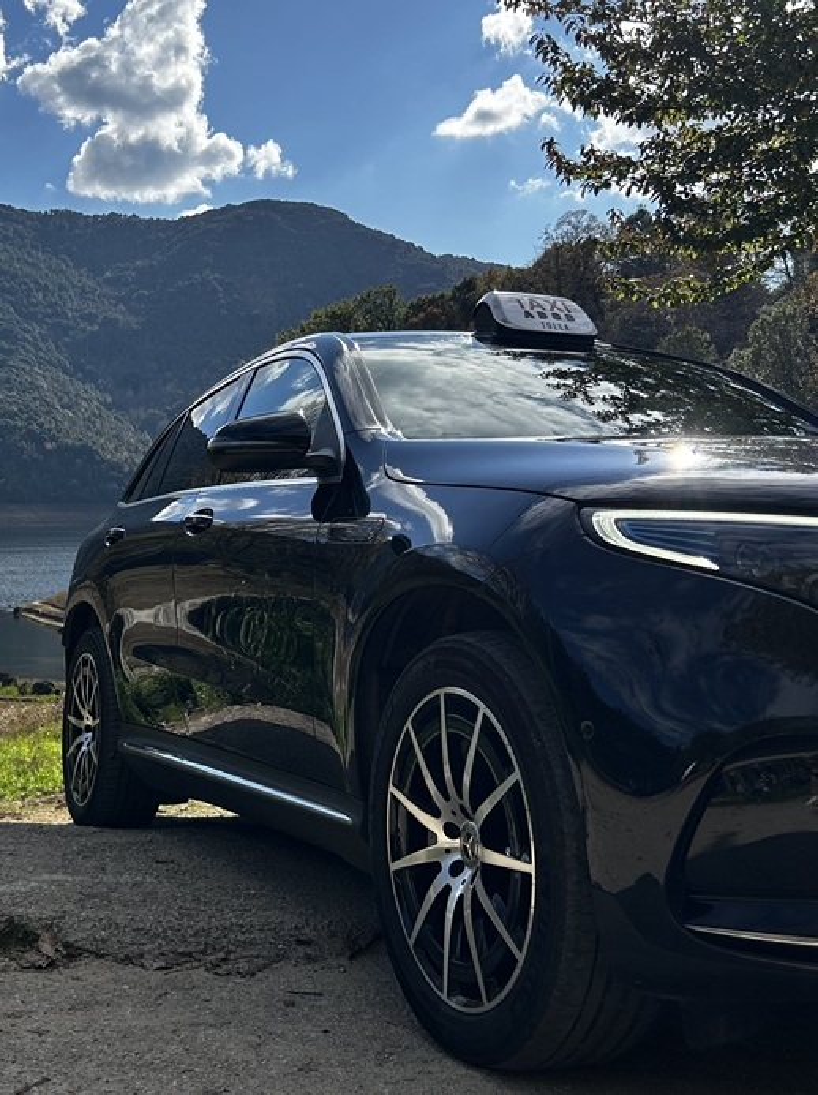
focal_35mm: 26
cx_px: 409
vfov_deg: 67.4
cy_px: 548
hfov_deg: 53.0
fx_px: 821
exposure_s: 1/7463
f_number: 1.5
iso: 50
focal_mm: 5.7
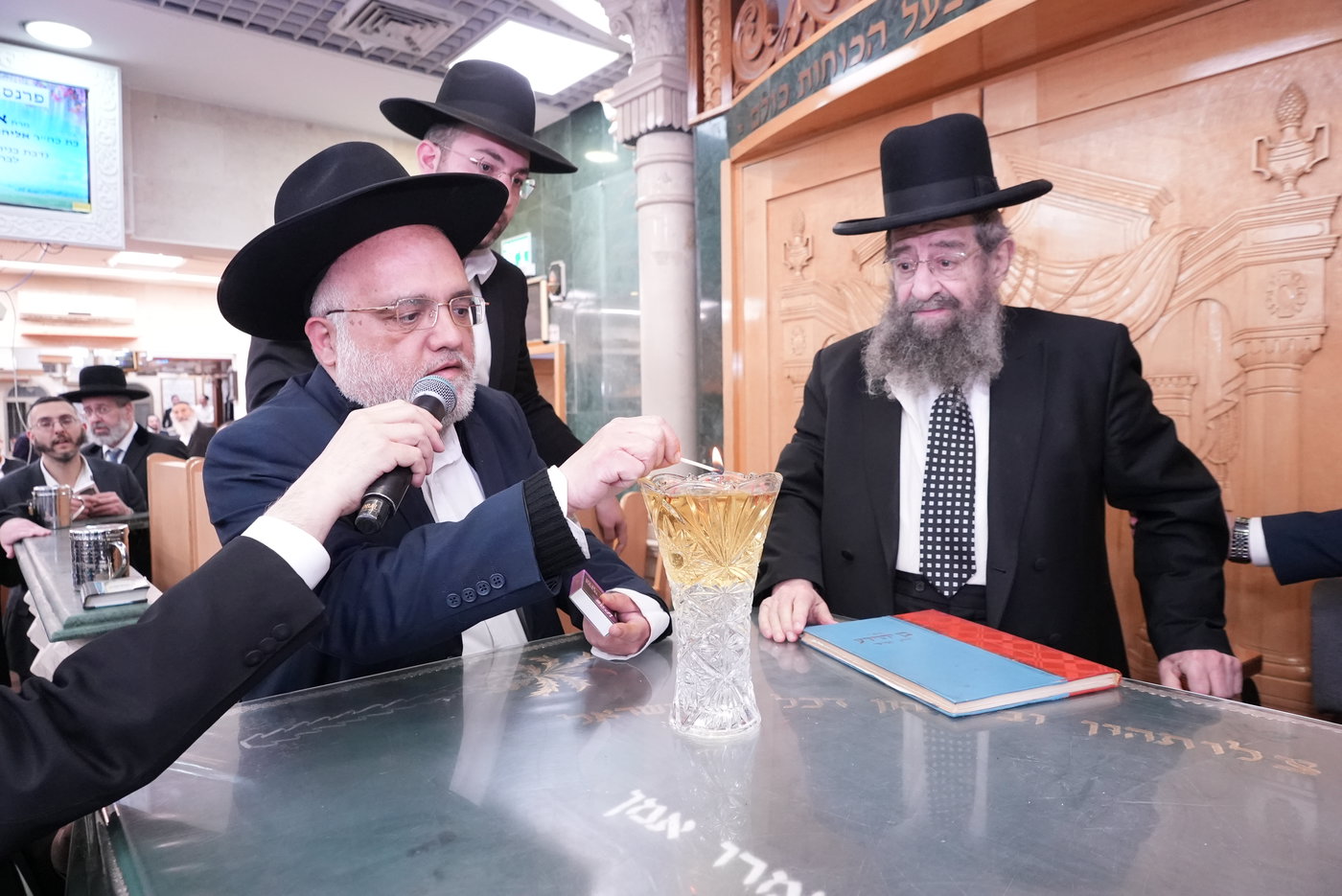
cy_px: 448
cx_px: 671
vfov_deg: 55.2
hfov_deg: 76.1
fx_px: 858
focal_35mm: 23
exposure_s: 1/200
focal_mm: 23
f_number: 5.6
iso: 10000
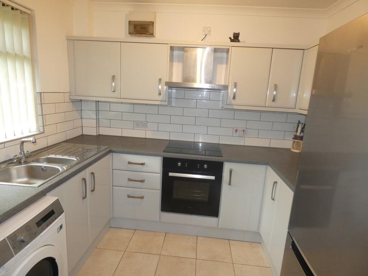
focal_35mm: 20
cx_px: 184
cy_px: 138
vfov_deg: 66.0
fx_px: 213
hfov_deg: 81.7
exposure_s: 1/60
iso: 250
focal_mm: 3.6
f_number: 2.8
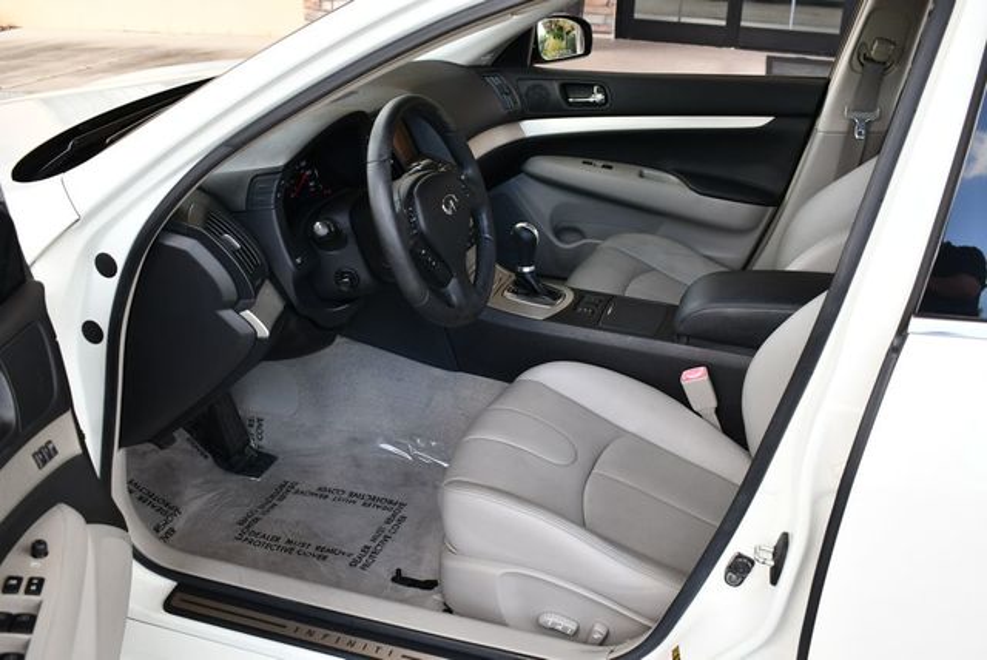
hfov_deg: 53.1
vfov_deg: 36.9
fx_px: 988
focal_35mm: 36
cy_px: 330
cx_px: 494
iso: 400
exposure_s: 1/250
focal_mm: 18
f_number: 4
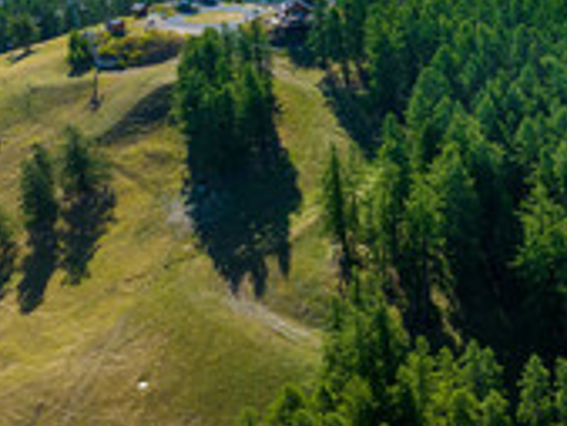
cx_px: 523
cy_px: 117
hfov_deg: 33.9
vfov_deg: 27.3
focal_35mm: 53
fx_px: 869
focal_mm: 12.3
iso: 100
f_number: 8
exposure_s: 1/240
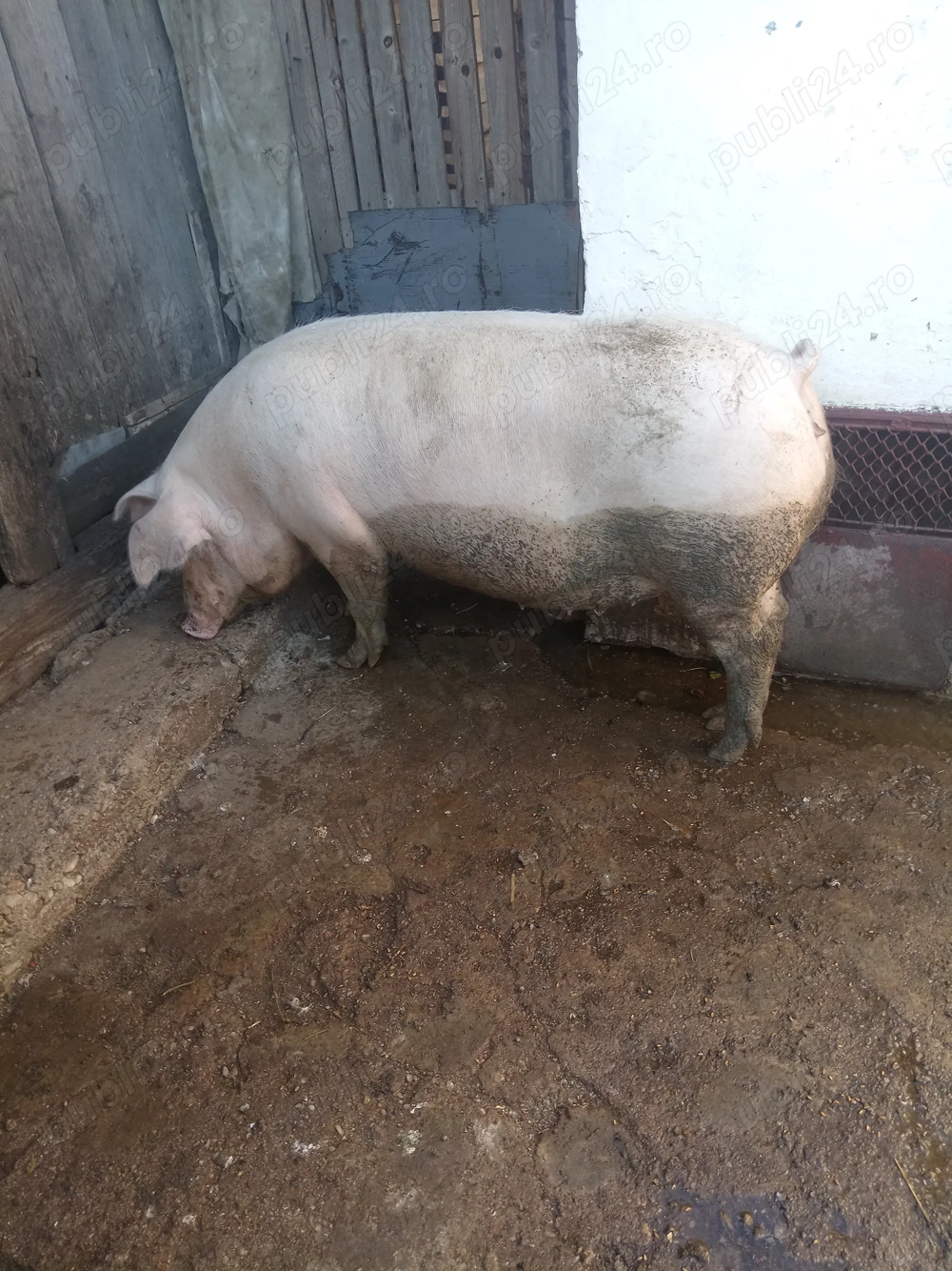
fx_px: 954
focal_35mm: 26
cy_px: 636
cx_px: 476
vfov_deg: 67.3
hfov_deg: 53.0
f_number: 1.8
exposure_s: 1/100
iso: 122
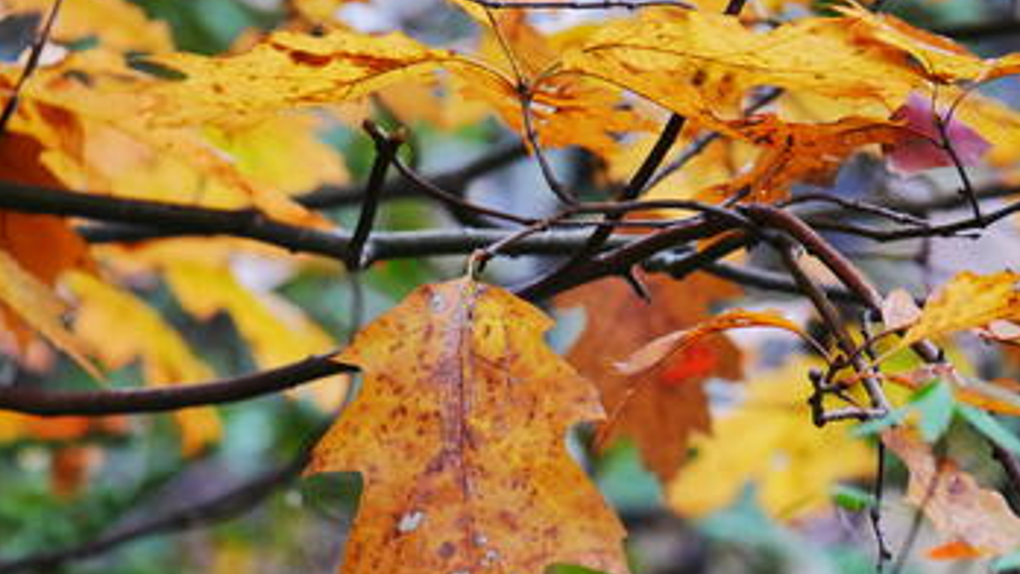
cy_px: 381
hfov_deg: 5.6
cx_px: 466
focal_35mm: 383
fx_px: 10362
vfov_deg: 3.2
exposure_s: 1/320
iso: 1000
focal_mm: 136
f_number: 4.4
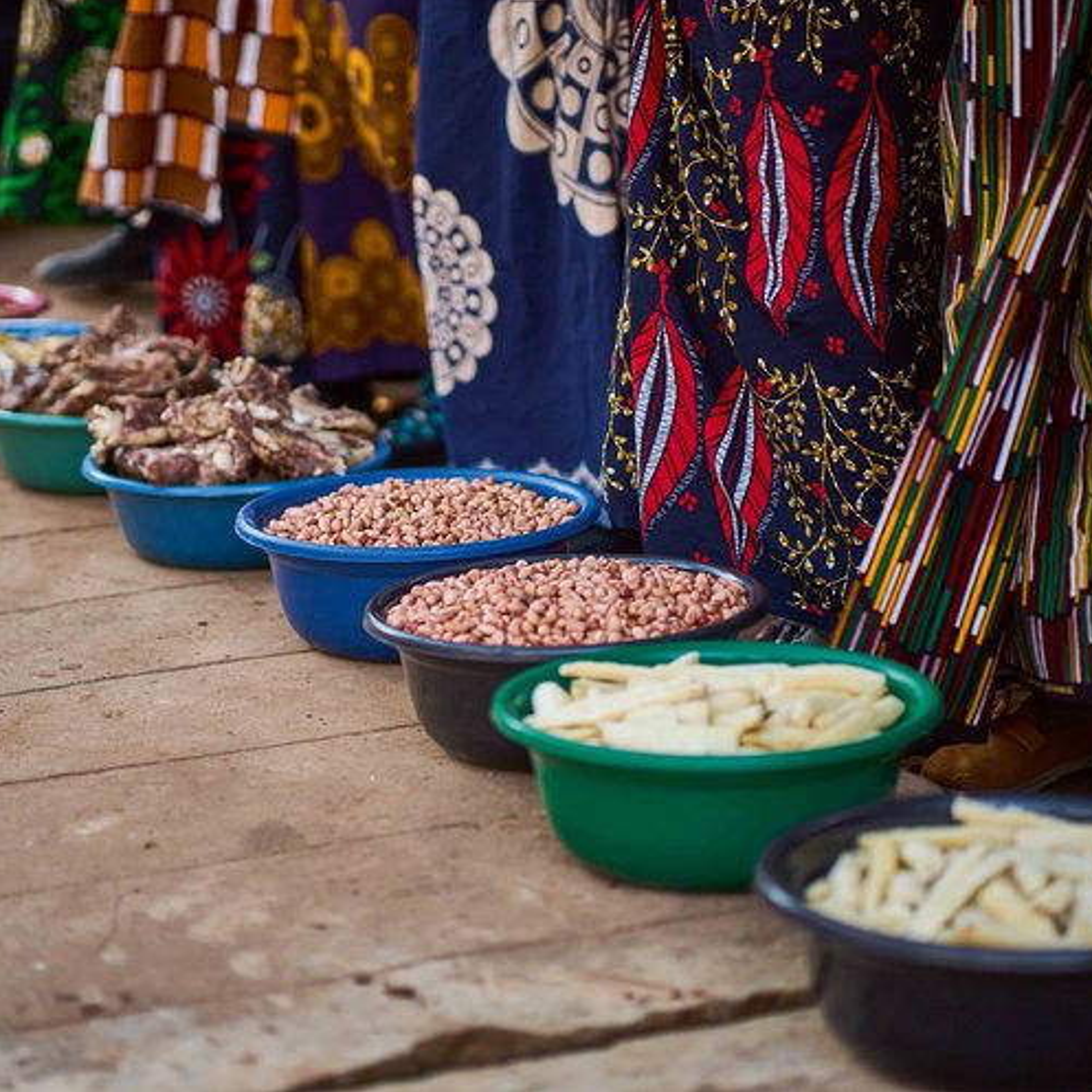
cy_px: 545
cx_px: 435
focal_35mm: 109
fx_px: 3890
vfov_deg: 16.0
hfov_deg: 16.0
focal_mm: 85
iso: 320
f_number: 1.8
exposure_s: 1/2000
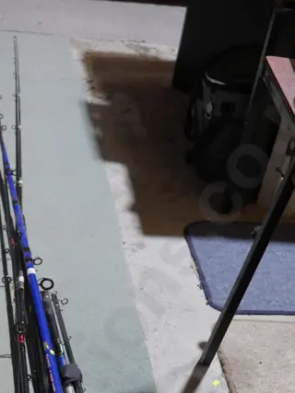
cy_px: 438
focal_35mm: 72
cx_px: 43
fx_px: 819
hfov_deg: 20.1
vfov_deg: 25.0
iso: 500
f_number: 3.6
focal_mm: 15
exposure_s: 1/60
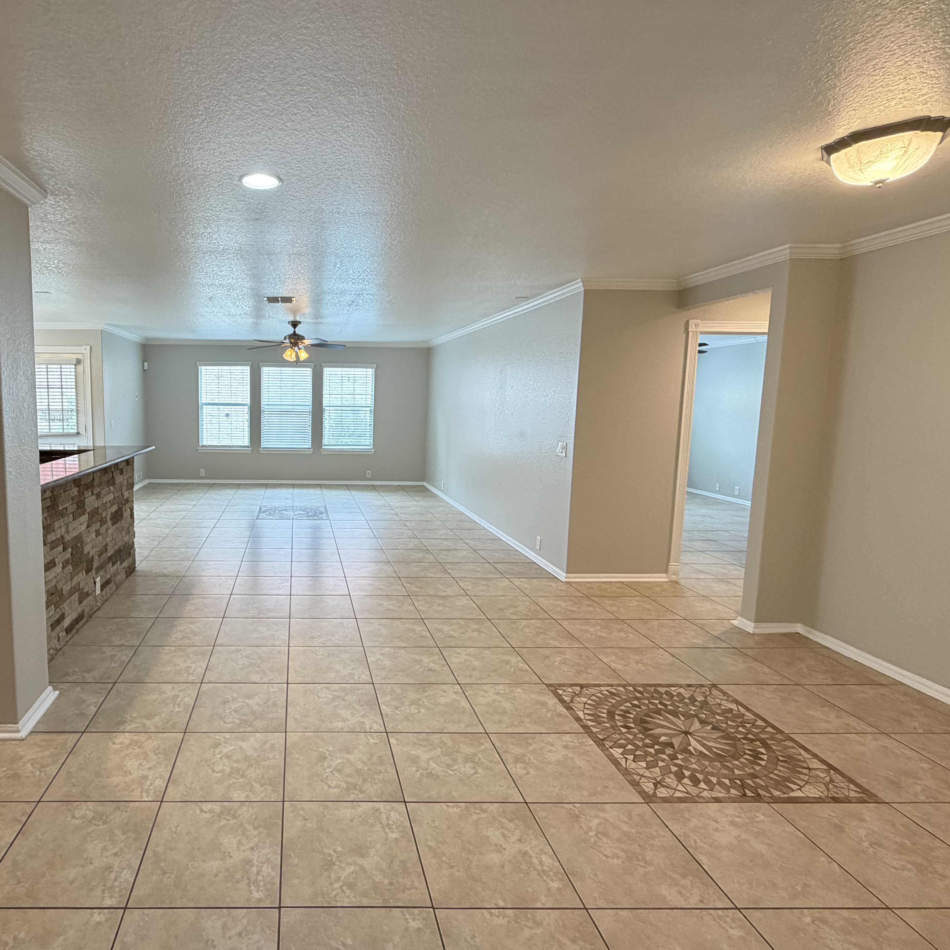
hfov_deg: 74.9
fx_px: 590
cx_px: 306
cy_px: 467
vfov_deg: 77.7
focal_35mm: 19
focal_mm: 2.22
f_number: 2.2
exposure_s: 1/60
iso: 250
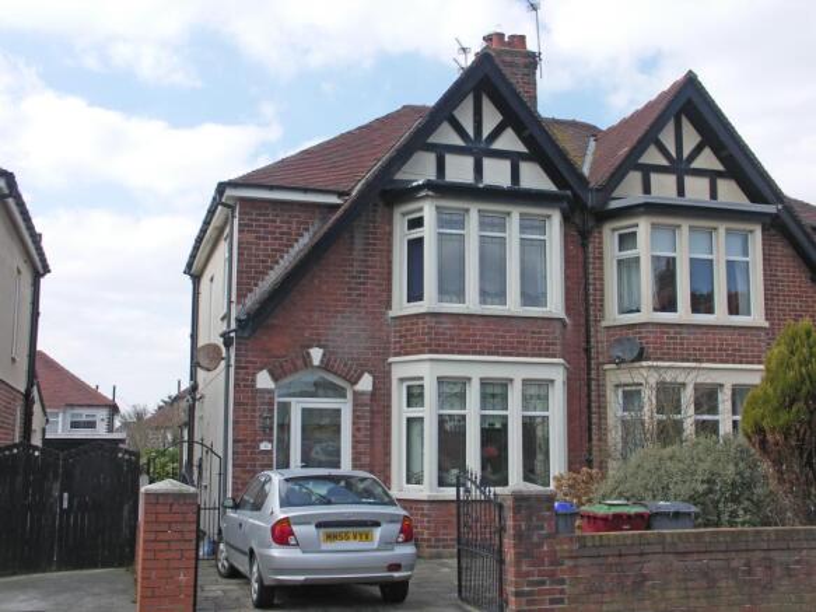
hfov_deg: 45.8
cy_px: 306
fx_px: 966
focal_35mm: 41
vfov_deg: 35.1
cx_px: 408
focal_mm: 10.7
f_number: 6.3
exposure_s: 1/125
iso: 50
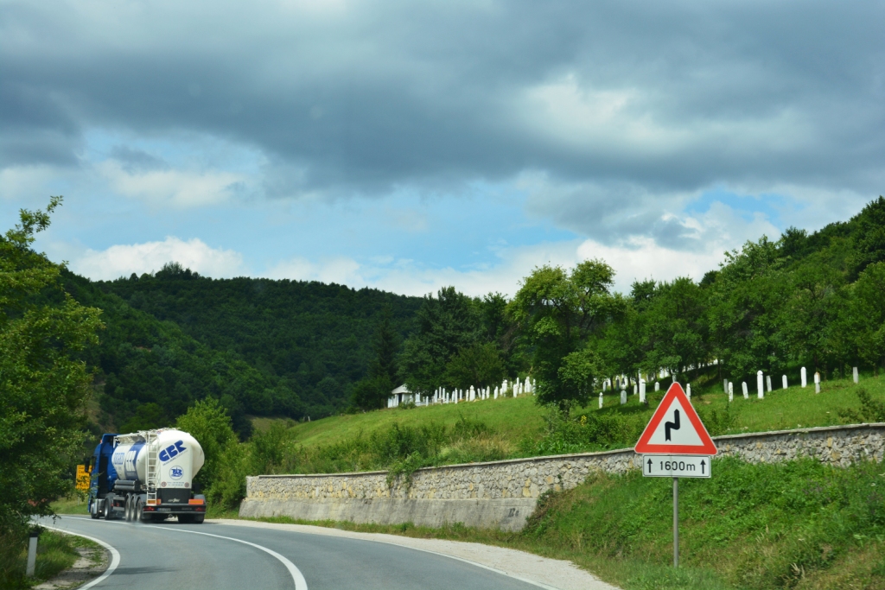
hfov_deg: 31.9
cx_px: 442
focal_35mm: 63
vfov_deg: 21.6
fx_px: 1549
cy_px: 295
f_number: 9
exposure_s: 1/250
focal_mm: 42
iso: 200
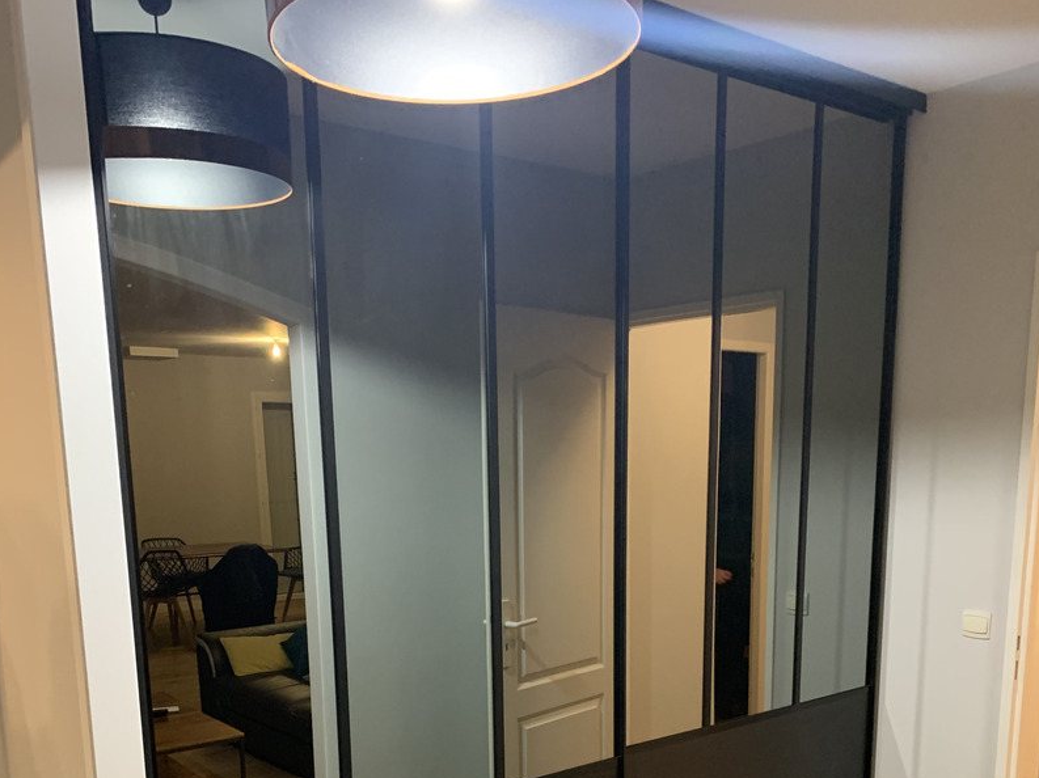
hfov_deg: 52.6
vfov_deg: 38.6
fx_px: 1050
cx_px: 518
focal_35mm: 35
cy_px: 656
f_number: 1.8
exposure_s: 1/33
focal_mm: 4.25
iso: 400
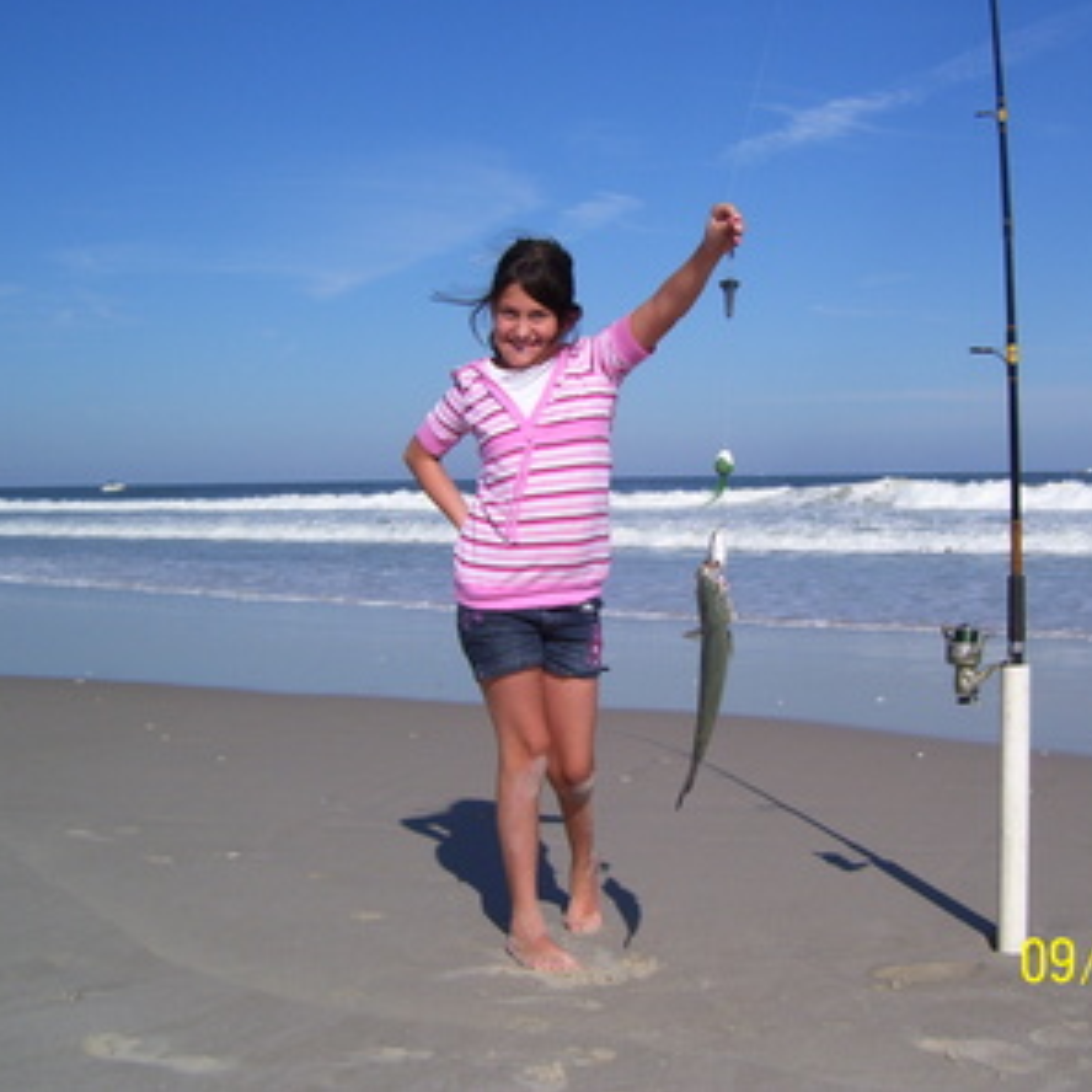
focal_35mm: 44
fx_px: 1570
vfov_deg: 38.3
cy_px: 544
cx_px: 644
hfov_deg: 38.2
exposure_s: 1/1500
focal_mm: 6
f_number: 4.8
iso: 80
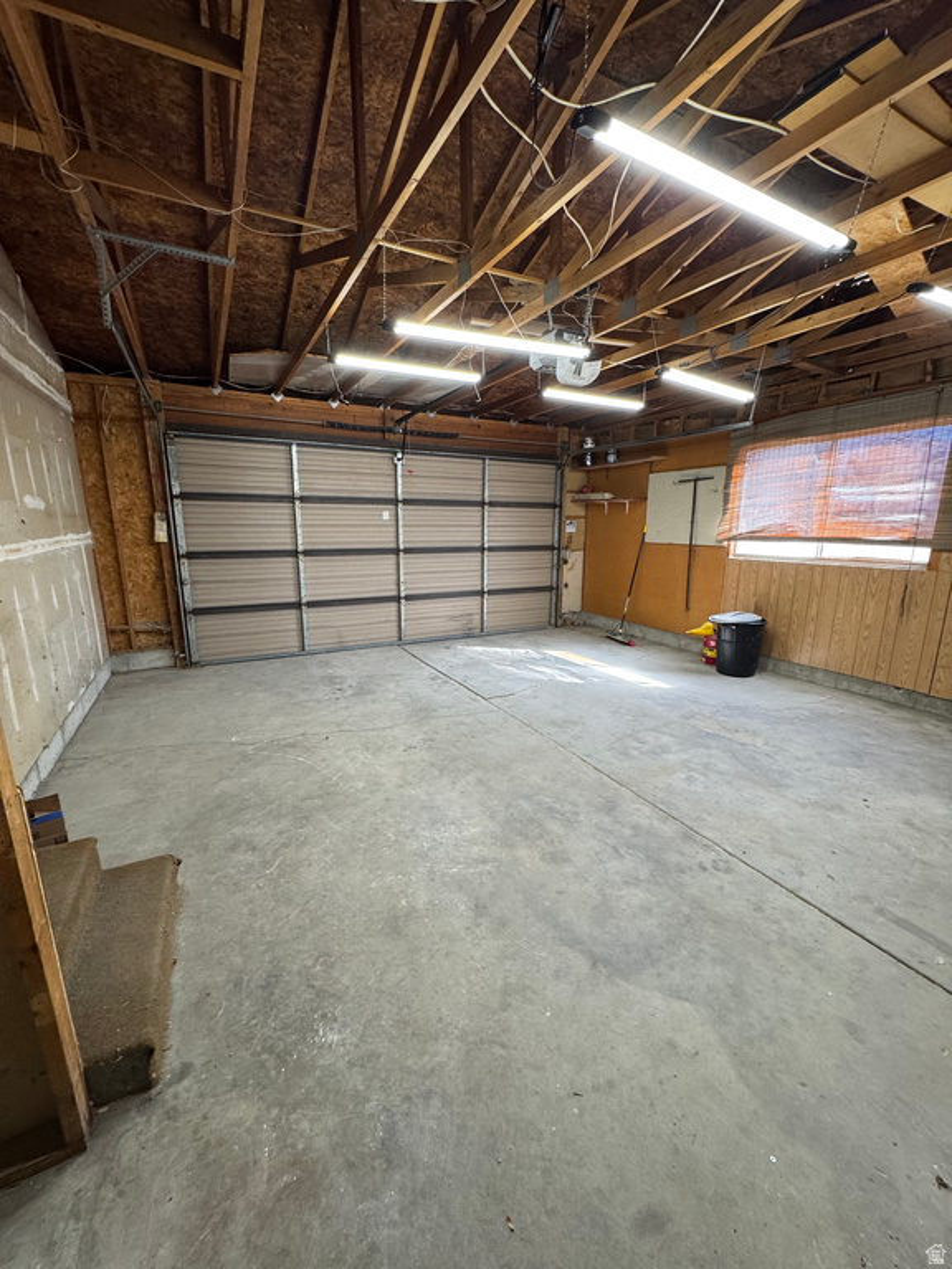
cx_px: 476
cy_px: 634
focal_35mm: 14
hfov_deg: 85.7
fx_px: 513
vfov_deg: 102.1
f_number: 2.2
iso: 200
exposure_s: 1/120
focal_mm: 2.22
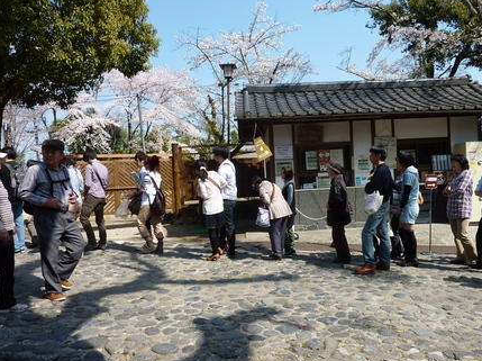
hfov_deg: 63.3
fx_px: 390
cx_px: 266
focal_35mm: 28
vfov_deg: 49.7
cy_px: 190
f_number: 4
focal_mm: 4.1
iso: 80
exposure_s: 1/400
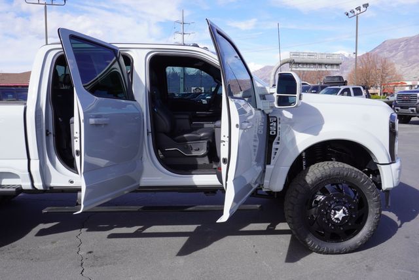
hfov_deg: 59.4
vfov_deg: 41.8
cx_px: 210
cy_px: 140
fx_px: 367
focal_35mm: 32
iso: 100
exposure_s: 1/125
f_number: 9
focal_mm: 21
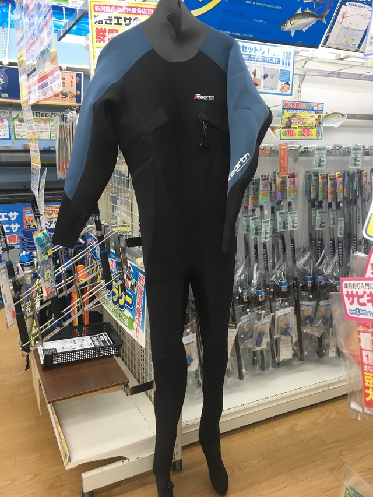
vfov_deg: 61.7
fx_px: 417
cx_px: 186
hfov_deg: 48.2
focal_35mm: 29
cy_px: 248
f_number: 2.2
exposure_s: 1/33
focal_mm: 4.15
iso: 32
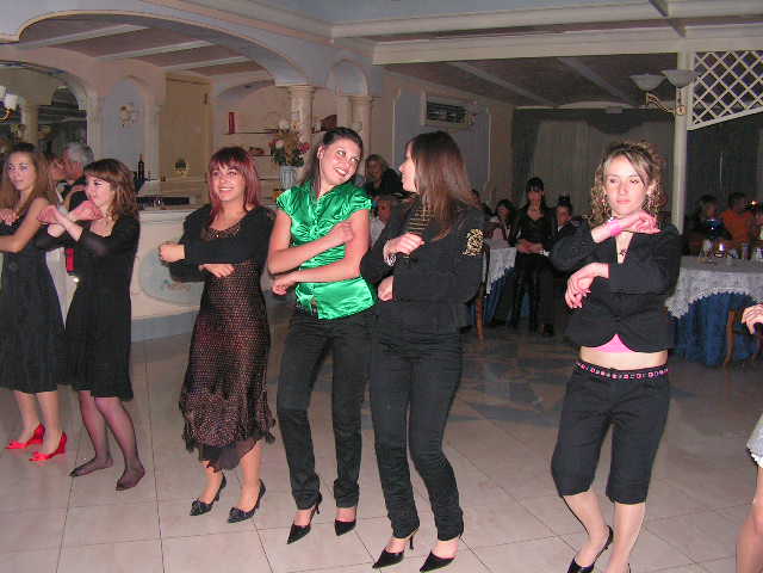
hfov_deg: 51.4
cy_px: 286
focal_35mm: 36
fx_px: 794
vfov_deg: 39.7
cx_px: 382
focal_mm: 6
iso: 200
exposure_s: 1/40
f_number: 3.2
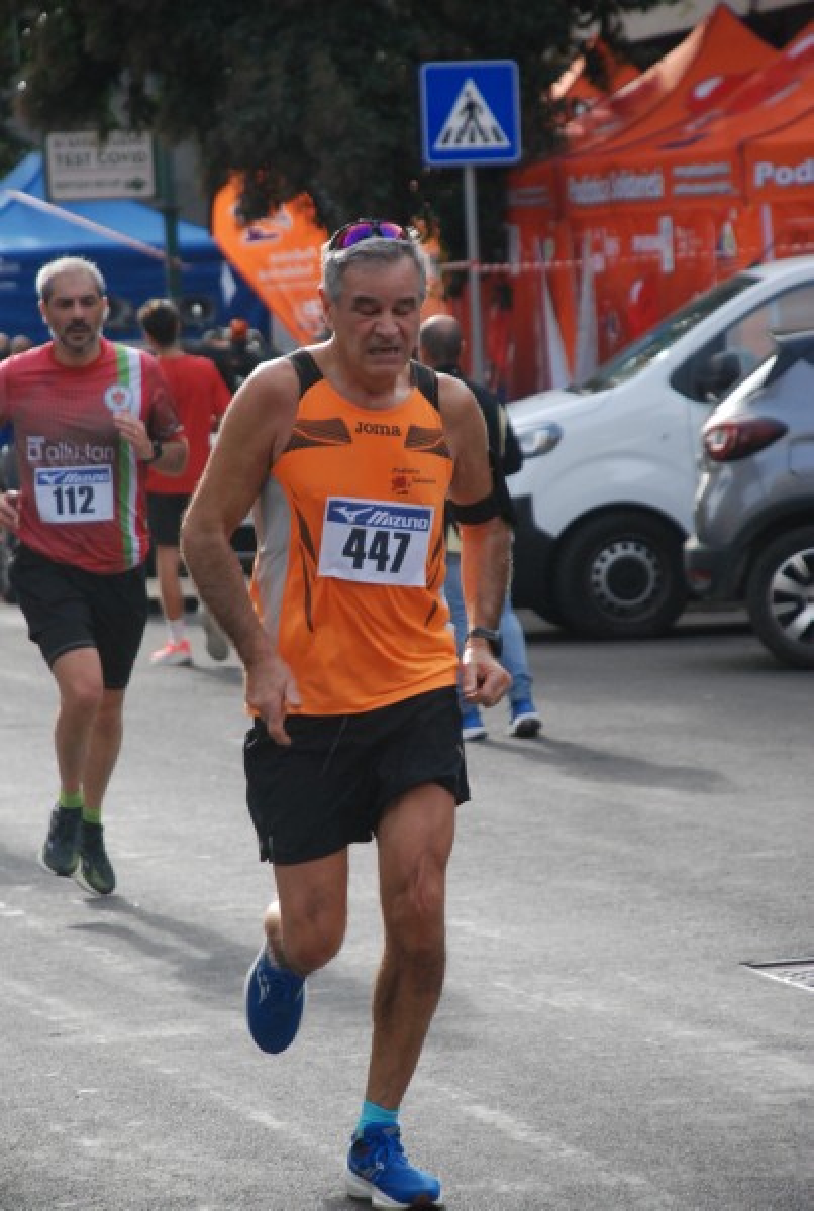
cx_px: 407
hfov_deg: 13.1
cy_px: 606
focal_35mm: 105
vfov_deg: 19.4
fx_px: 3543
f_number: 5.6
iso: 1000
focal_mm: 70
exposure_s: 1/800
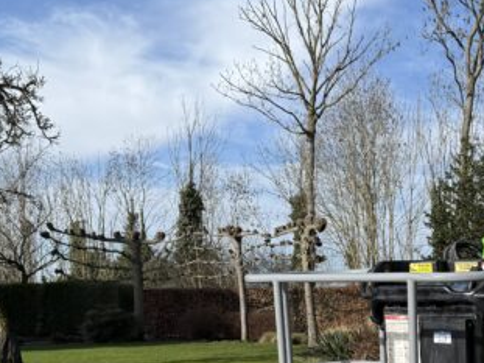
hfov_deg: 33.6
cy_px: 398
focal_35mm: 54
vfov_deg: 25.1
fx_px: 755
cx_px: 439
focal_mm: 6.76
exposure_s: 1/3425
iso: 80
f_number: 1.78
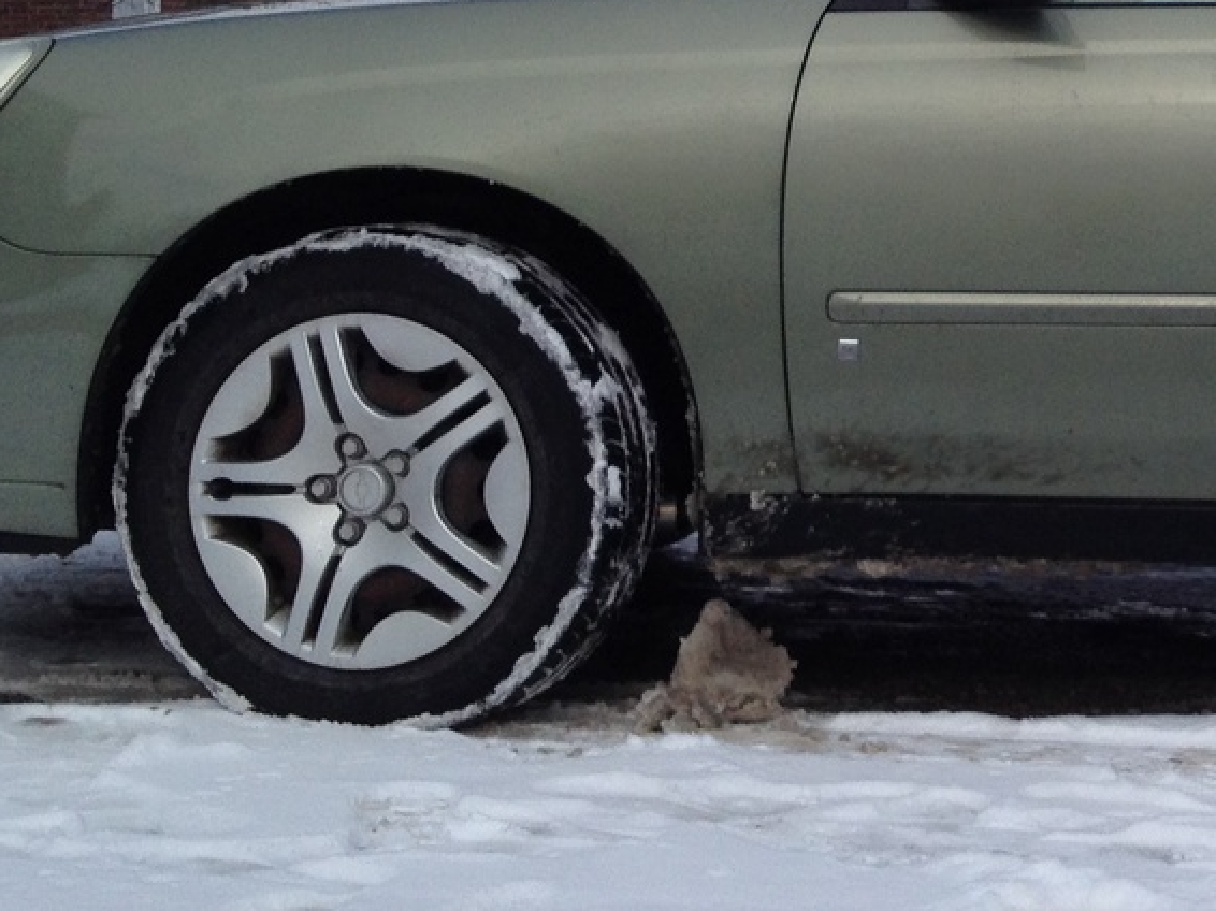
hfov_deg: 18.9
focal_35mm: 99
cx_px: 1422
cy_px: 92
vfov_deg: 14.8
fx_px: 3476
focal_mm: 4.28
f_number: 2.4
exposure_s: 1/2045
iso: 50
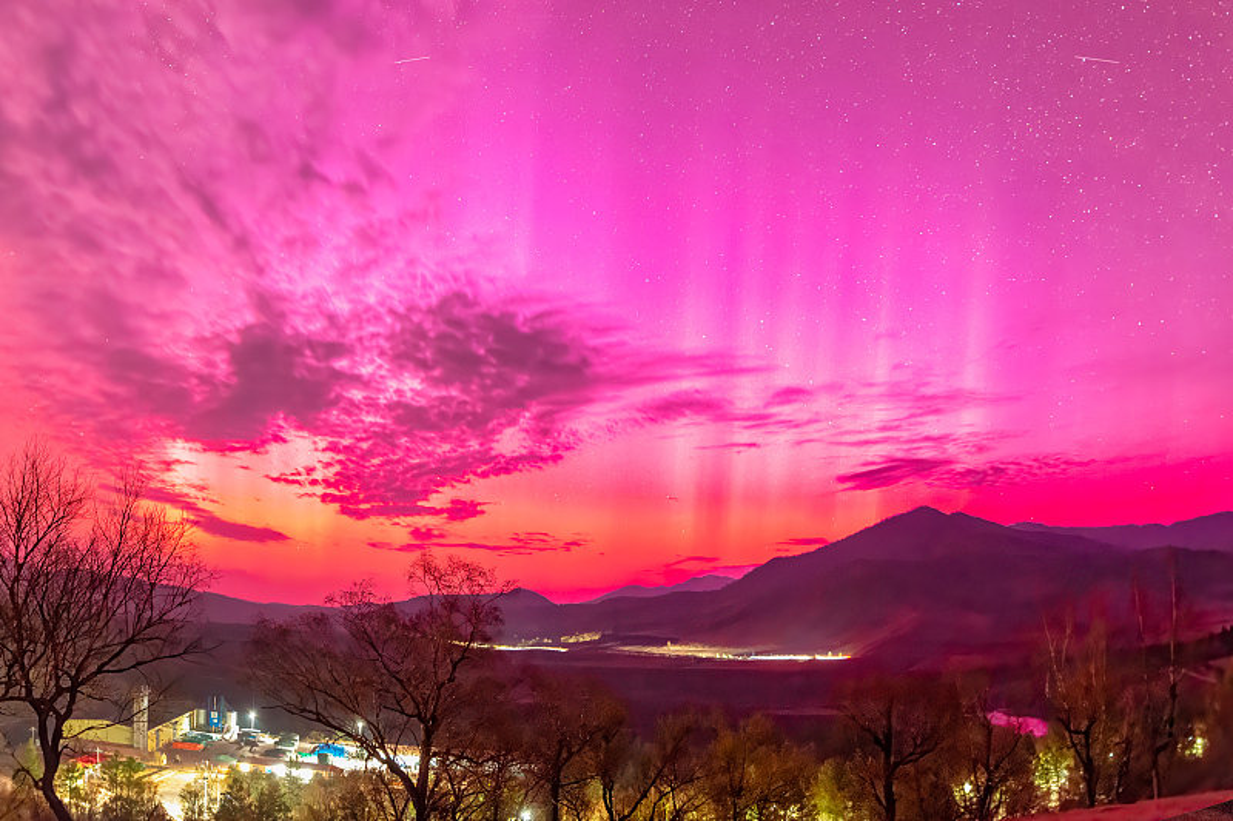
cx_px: 616
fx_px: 479
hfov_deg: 104.3
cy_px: 410
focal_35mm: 14
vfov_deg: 81.2
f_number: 1.8
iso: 3200
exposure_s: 6
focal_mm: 14
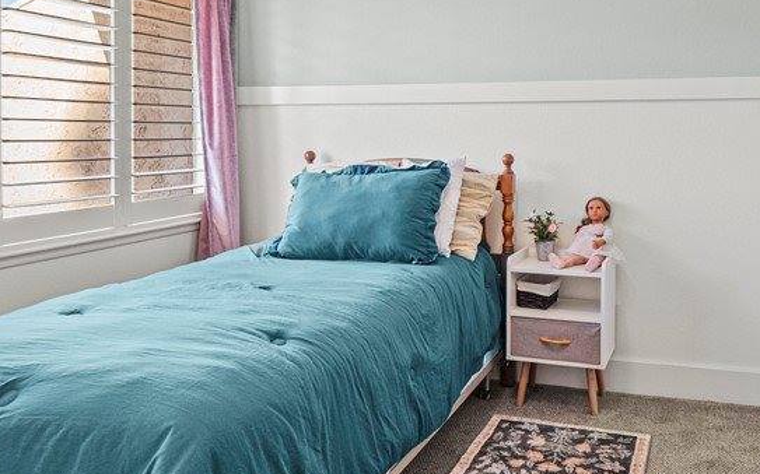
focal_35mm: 32
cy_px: 158
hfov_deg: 58.4
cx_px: 504
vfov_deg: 38.9
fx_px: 663
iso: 200
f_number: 4
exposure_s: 1/15
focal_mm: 8
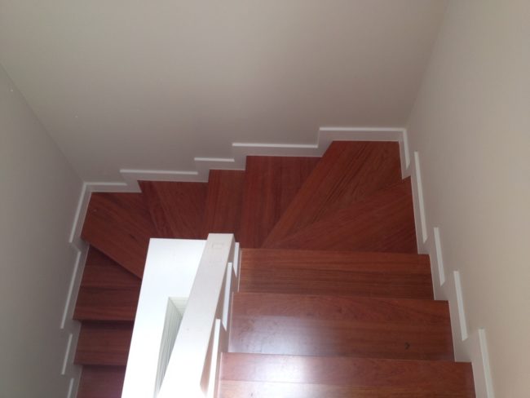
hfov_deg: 52.6
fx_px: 536
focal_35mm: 35
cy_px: 199
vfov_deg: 40.7
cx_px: 265
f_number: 2.4
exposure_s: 1/120
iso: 50
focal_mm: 4.28
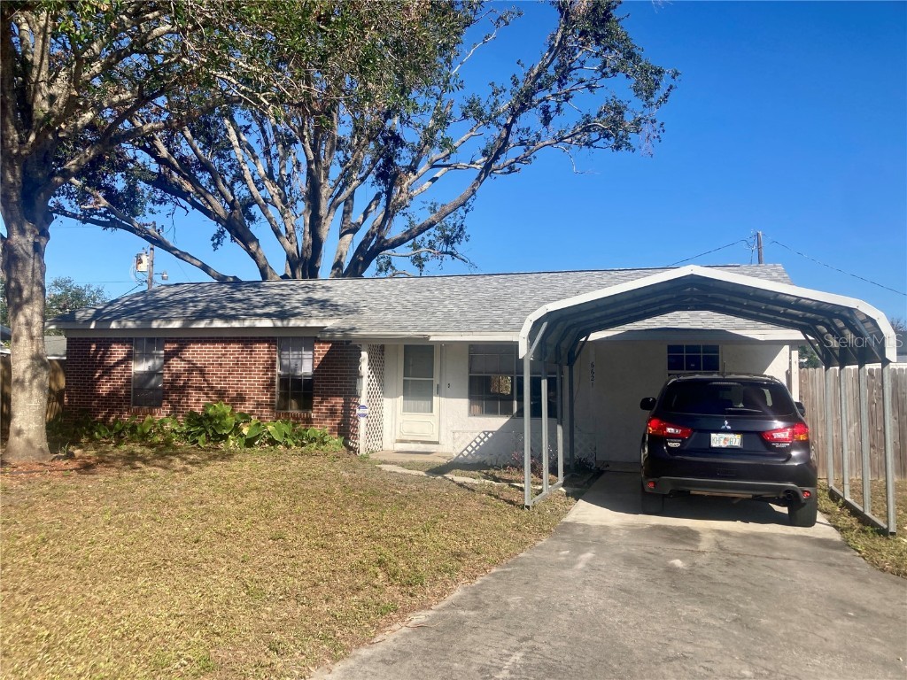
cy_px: 340
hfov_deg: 63.4
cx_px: 454
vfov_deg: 49.7
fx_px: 734
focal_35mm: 28
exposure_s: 1/2088
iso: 20
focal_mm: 3.99
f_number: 1.8
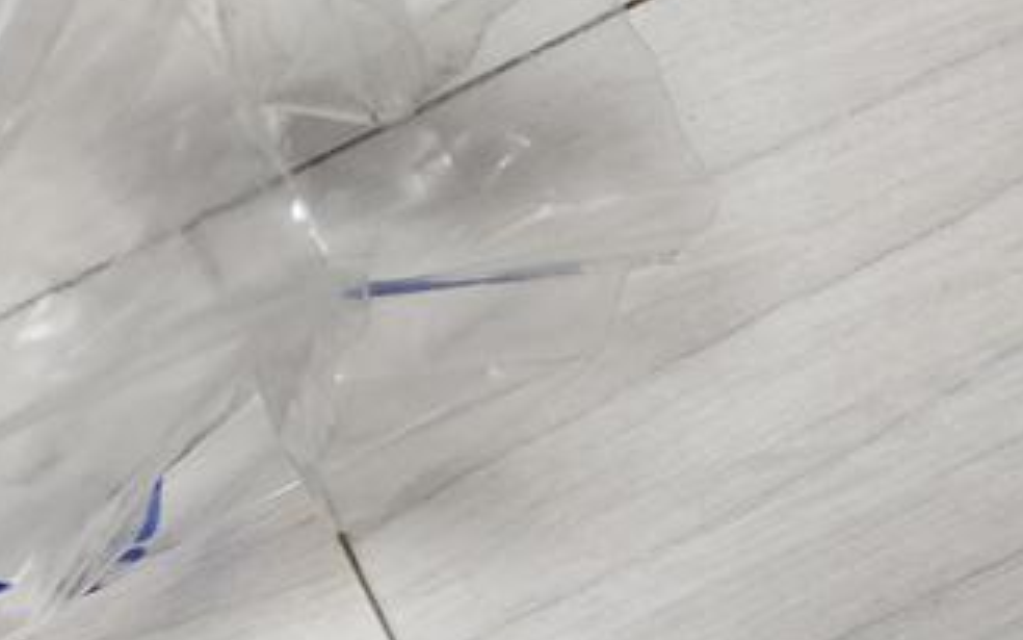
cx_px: -767
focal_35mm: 95
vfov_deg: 13.3
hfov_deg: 17.9
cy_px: 824
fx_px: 2649
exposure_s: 1/120
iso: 160
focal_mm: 6.4
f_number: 1.8
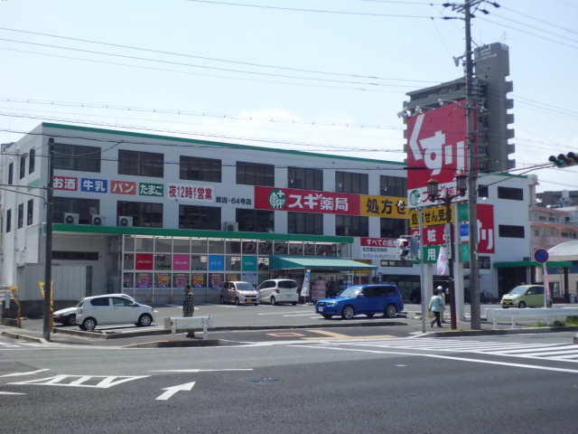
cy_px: 217
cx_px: 289
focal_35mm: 47
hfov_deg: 40.4
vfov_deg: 30.9
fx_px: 785
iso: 64
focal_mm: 8.3
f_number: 9.6
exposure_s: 1/160
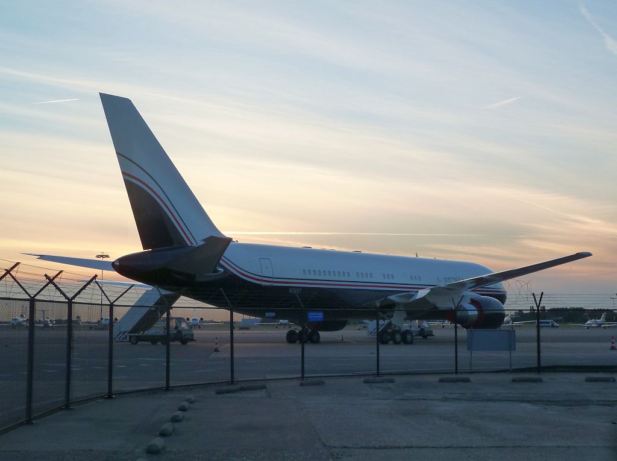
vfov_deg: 27.9
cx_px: 308
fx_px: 925
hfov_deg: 36.9
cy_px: 230
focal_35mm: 52
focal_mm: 8.5
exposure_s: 1/125
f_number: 3.8
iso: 125
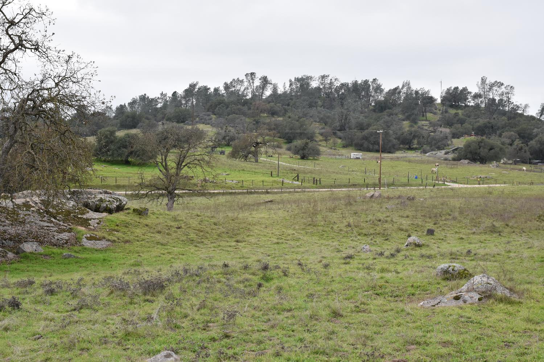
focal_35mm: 52
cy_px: 181
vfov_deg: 25.8
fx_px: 793
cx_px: 272
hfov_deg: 37.9
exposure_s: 1/500
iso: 500
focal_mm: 35
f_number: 8
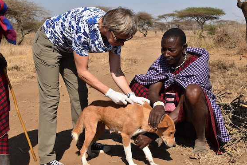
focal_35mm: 57
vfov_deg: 24.0
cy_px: 85
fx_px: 388
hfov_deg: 35.3
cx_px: 131
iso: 200
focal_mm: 35
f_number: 9
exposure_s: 1/320
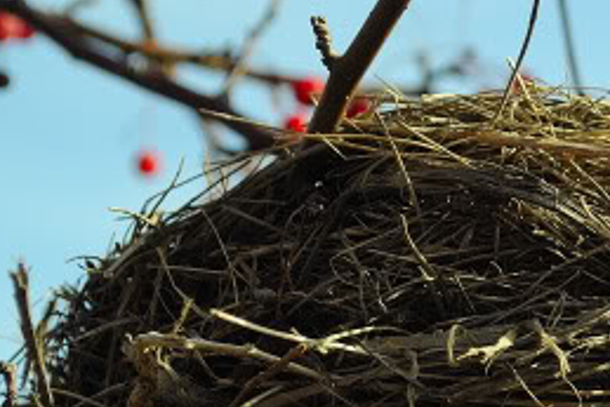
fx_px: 2882
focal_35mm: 170
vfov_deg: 8.1
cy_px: 274
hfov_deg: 11.8
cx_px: 742
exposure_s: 1/160
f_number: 7.1
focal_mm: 46
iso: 400
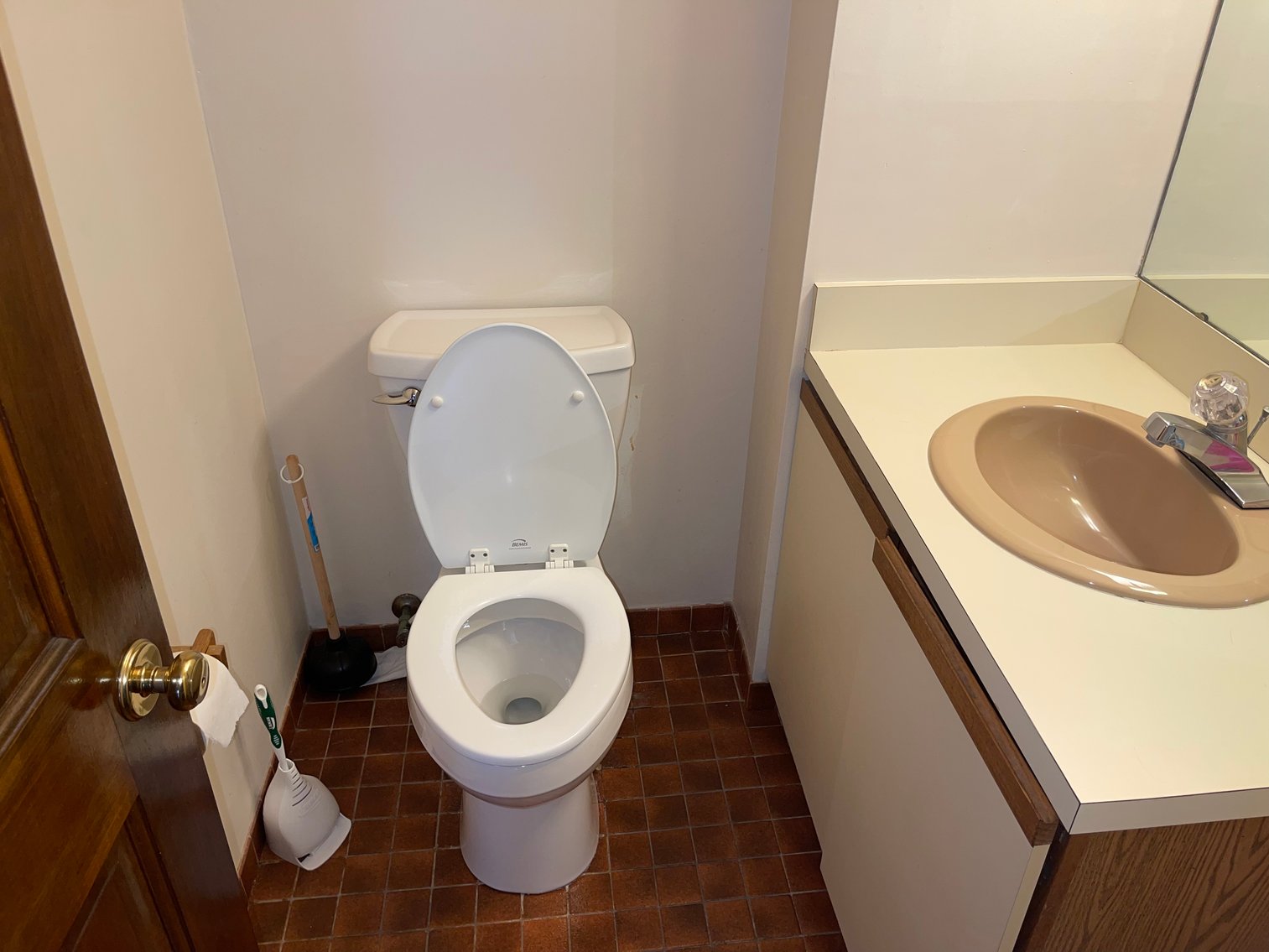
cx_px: 634
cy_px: 476
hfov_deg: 69.4
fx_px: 917
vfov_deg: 54.9
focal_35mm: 25
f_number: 1.6
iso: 40
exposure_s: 1/35
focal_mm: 5.1
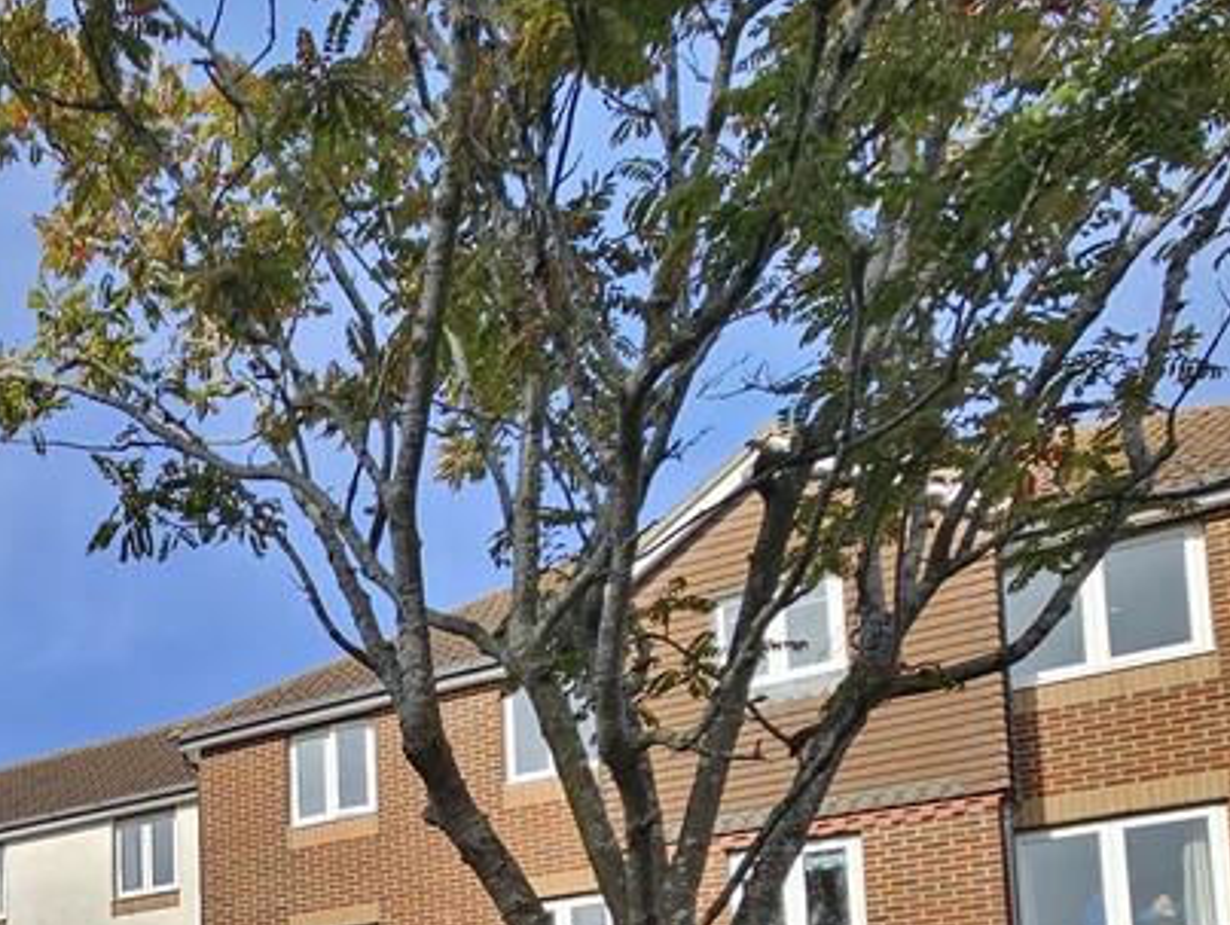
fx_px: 1174
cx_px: -61
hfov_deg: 44.8
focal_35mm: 33
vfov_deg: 33.8
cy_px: 1139
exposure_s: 1/1399
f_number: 2.2
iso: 50
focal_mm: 2.2
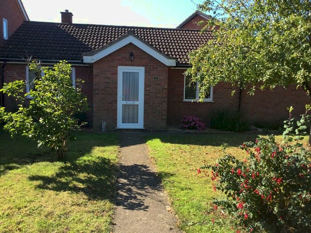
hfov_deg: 58.4
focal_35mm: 31
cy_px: 116
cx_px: 156
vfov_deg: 45.4
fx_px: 279
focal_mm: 3.3
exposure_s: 1/347
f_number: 2.4
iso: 25
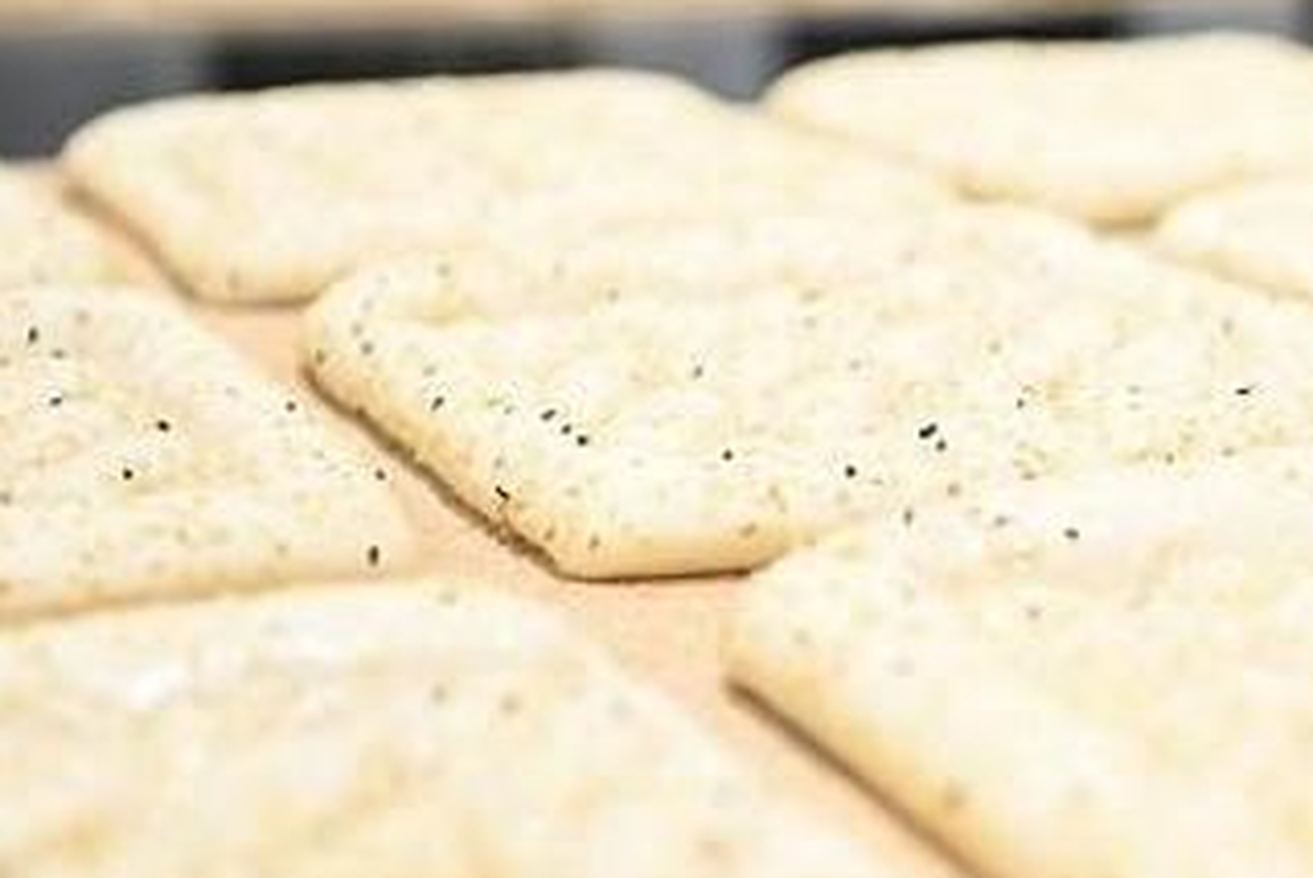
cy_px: 435
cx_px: 1059
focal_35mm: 96
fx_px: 3504
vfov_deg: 14.3
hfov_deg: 21.0
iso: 1600
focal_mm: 50
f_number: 2.8
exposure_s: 1/125
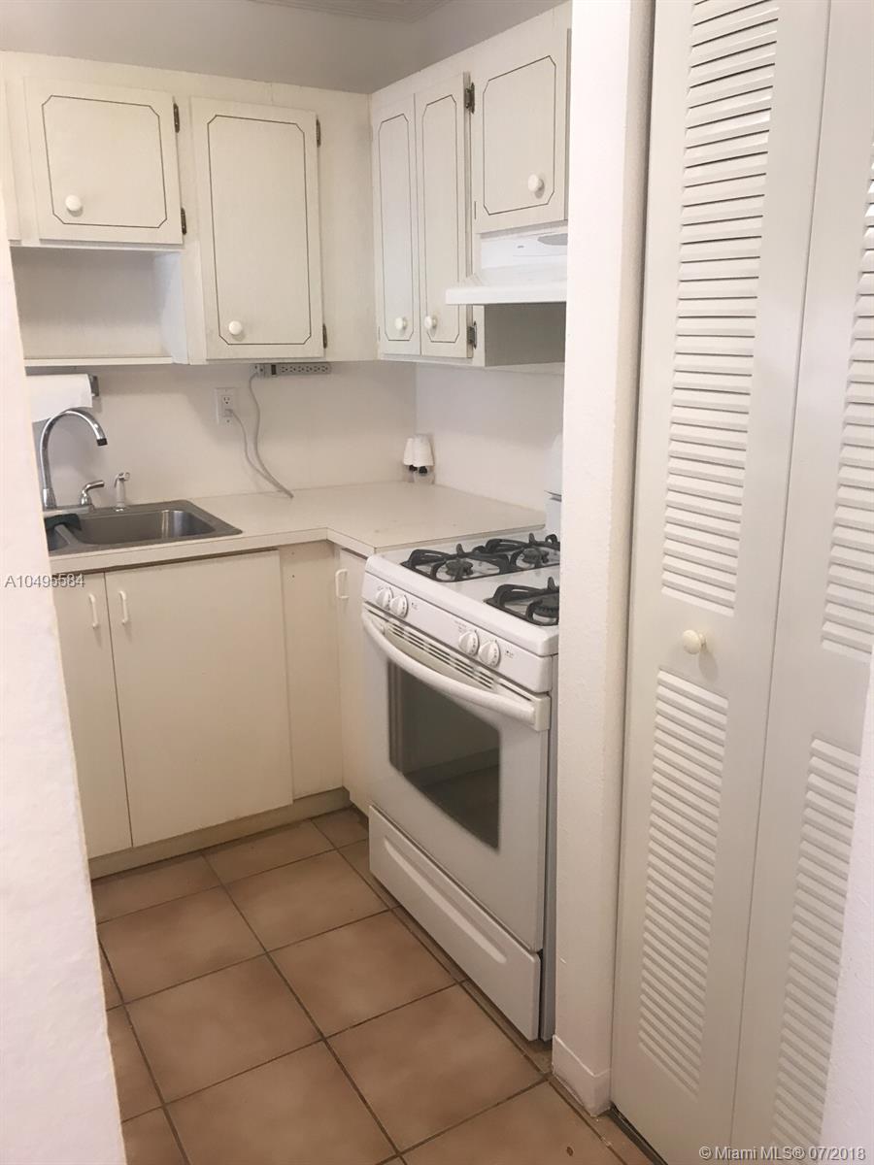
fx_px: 943
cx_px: 437
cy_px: 582
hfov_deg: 49.7
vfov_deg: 63.4
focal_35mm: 28
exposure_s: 1/20
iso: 40
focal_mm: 3.99
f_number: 1.8
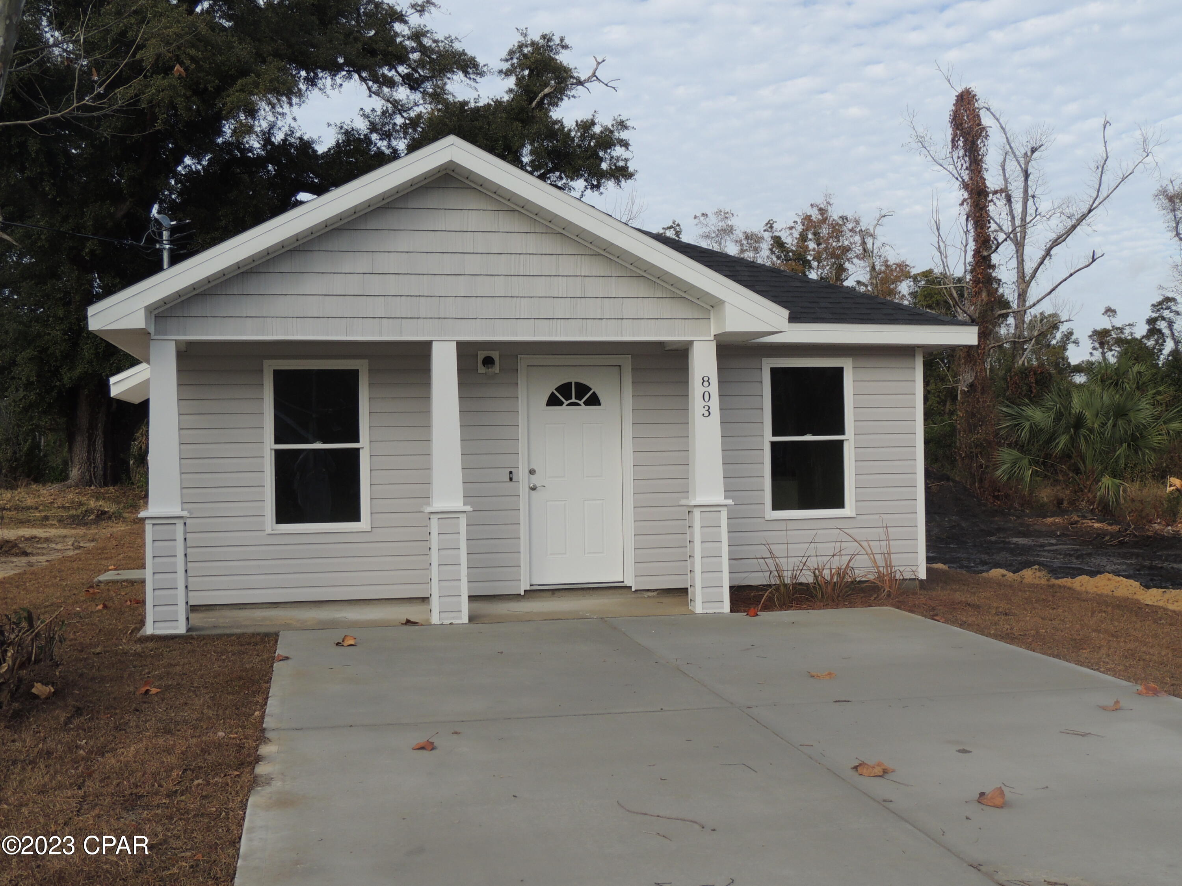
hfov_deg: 46.8
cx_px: 591
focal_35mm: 40
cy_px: 443
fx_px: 1366
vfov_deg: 36.0
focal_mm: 7.1
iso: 100
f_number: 3.3
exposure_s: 1/800
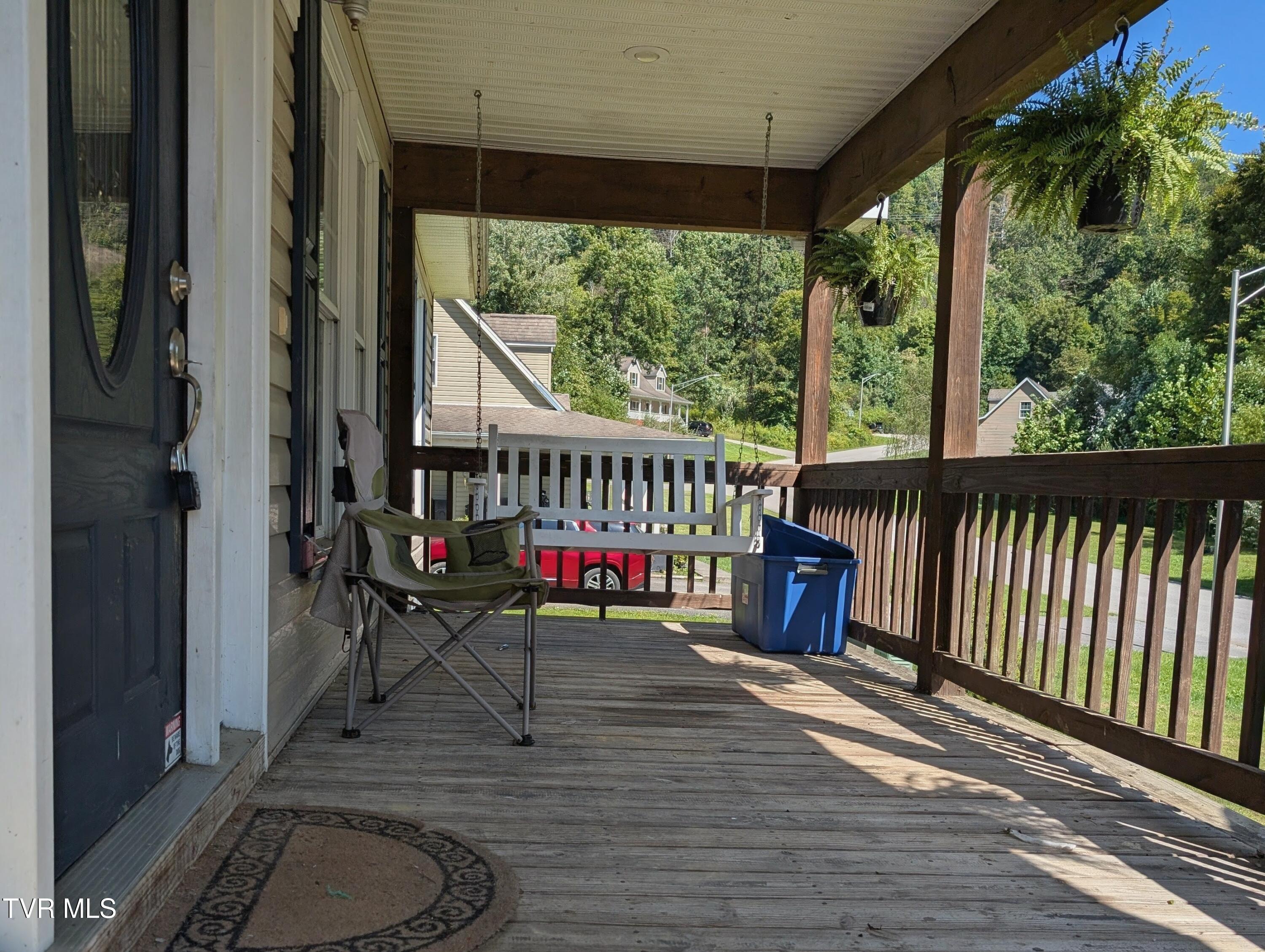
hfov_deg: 71.5
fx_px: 878
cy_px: 476
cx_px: 632
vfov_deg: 56.9
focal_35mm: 24
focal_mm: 6.9
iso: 21
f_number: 1.68
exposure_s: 1/940
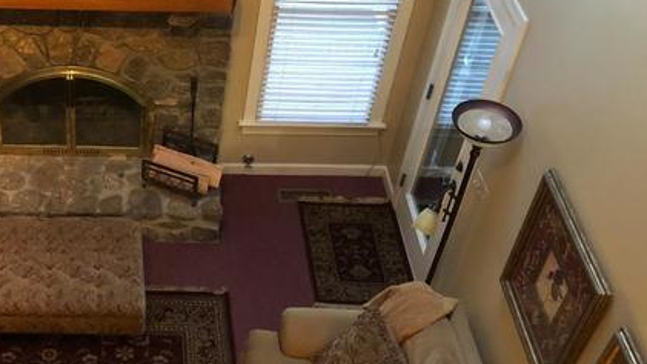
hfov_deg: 35.7
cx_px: 106
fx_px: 961
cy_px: 255
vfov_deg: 21.3
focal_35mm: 56
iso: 125
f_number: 1.8
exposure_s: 1/4
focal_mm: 3.99
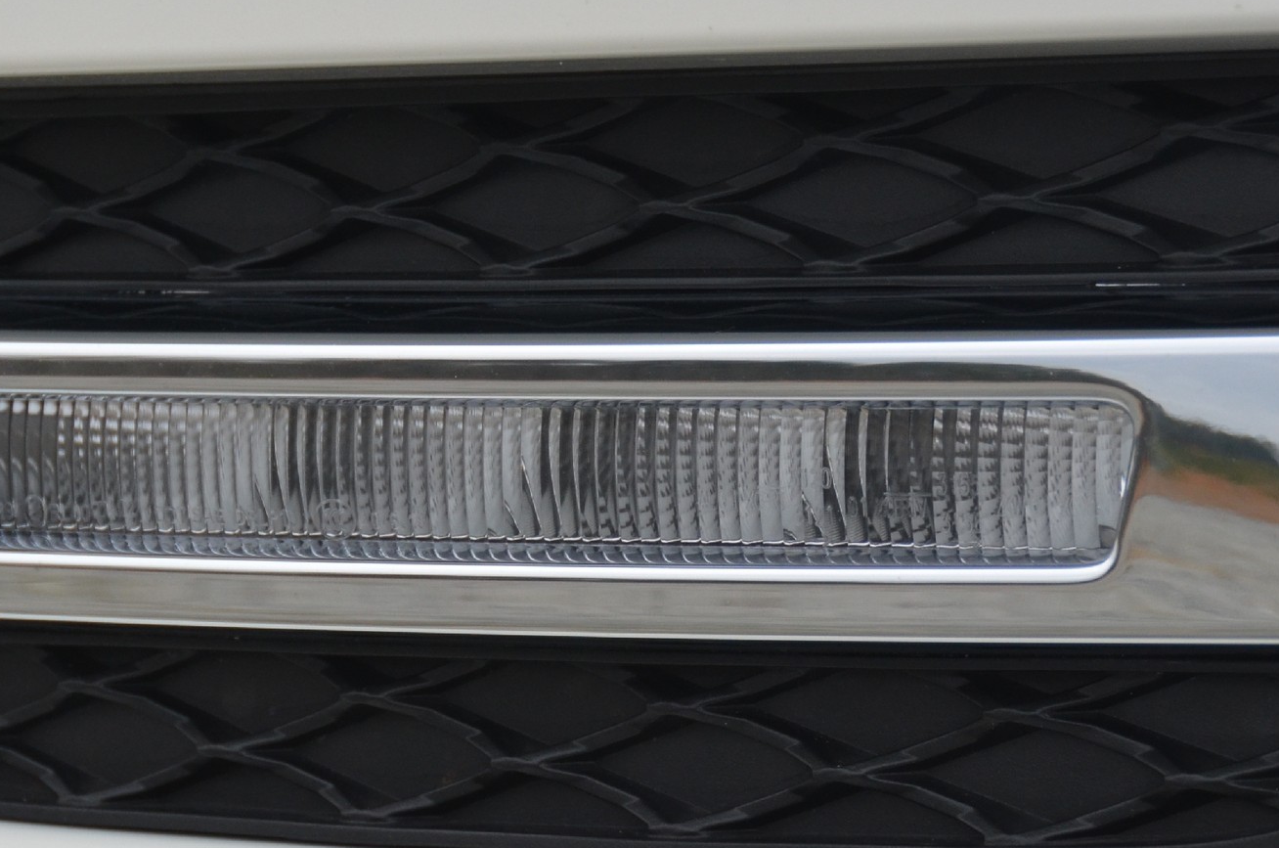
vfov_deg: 6.4
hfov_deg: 9.6
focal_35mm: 215
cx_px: 510
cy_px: 414
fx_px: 7623
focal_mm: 75
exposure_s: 1/1000
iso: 640
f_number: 5
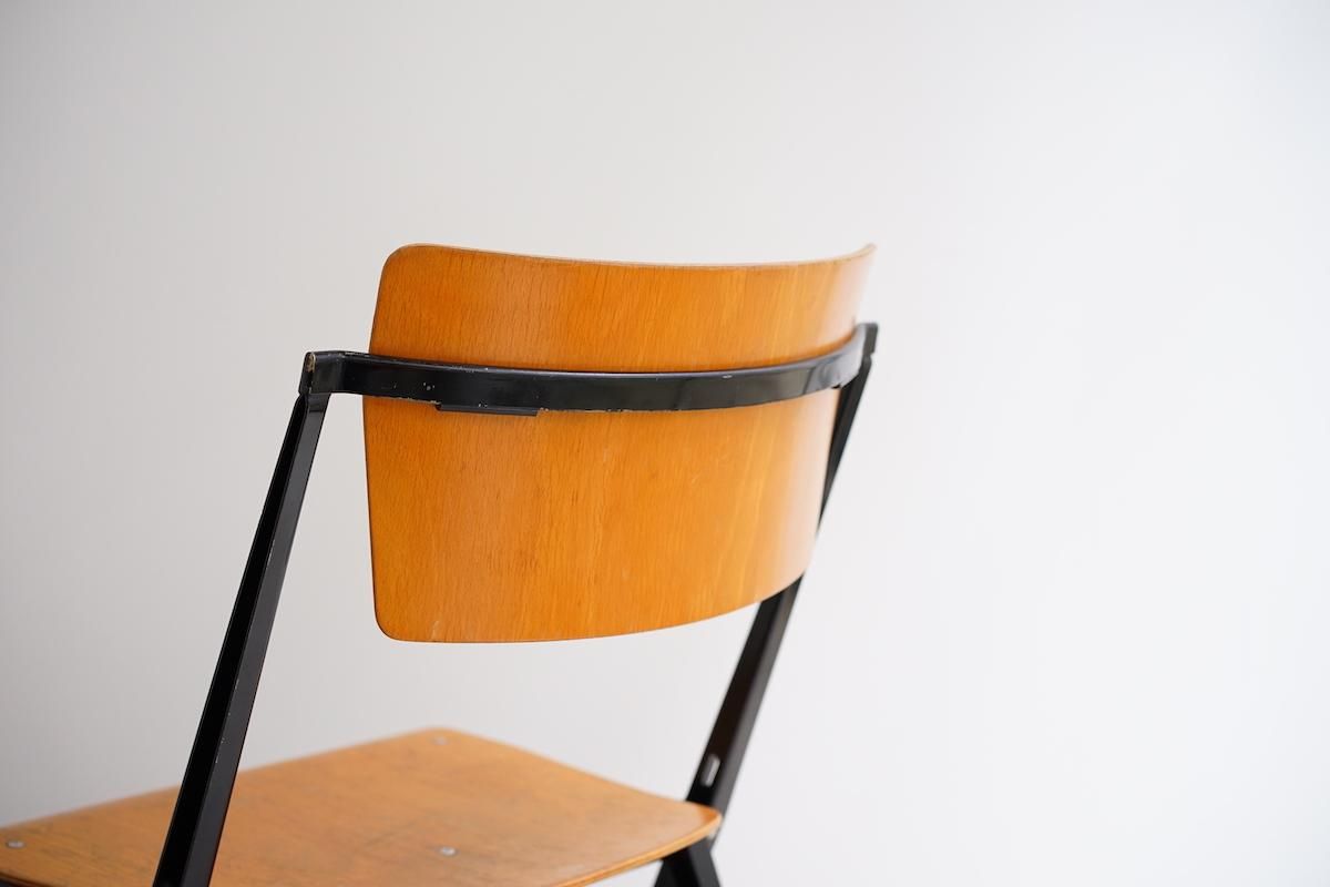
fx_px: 2032
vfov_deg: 24.6
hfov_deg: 36.2
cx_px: 665
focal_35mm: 55
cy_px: 444
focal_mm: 55
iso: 800
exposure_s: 1/100
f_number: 4.5
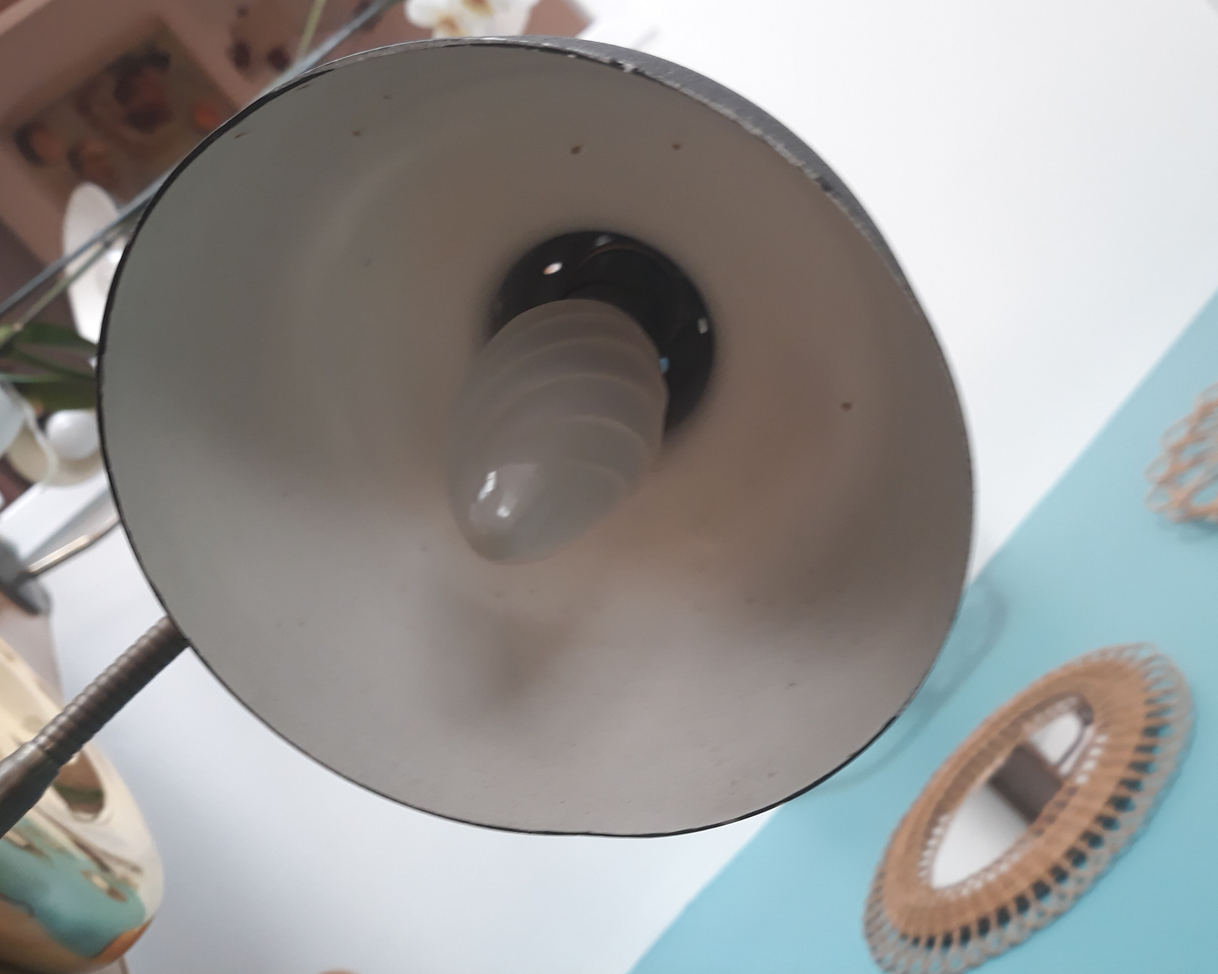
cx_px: 611
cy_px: 477
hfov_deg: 60.4
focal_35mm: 29
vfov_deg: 50.0
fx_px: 1045
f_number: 1.7
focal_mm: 3.71
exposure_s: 1/50
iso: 100
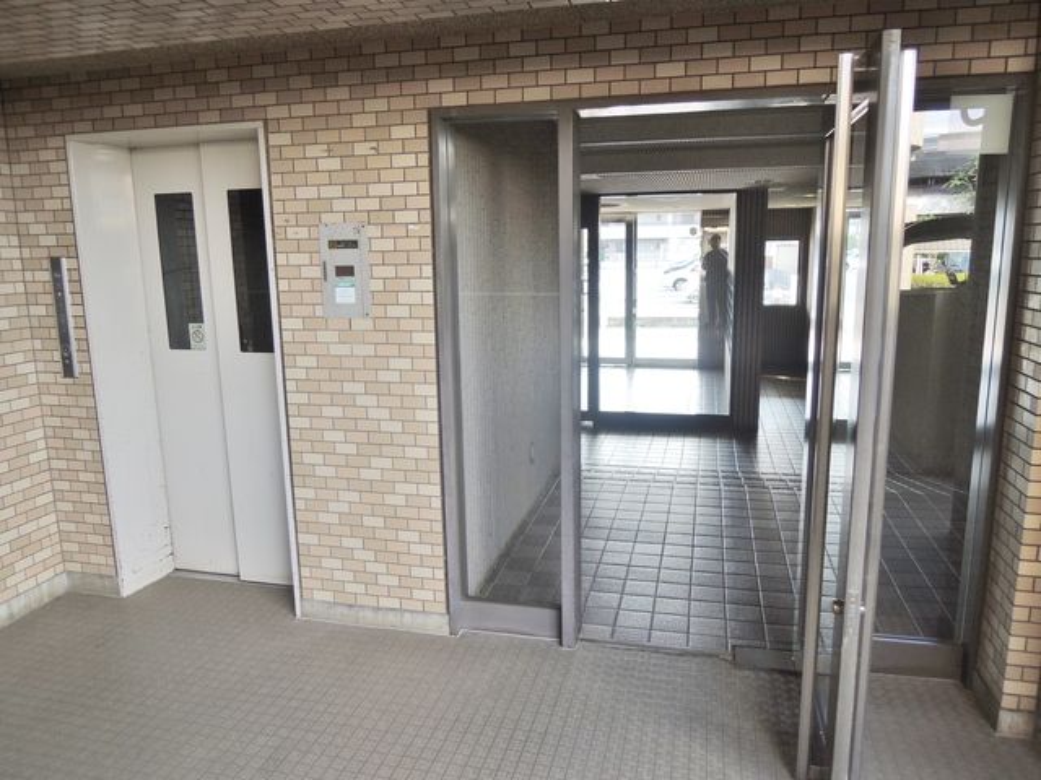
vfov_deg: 56.8
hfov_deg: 71.6
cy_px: 390
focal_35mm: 24
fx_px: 722
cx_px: 520
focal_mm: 4.3
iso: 100
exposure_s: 1/80
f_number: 2.8
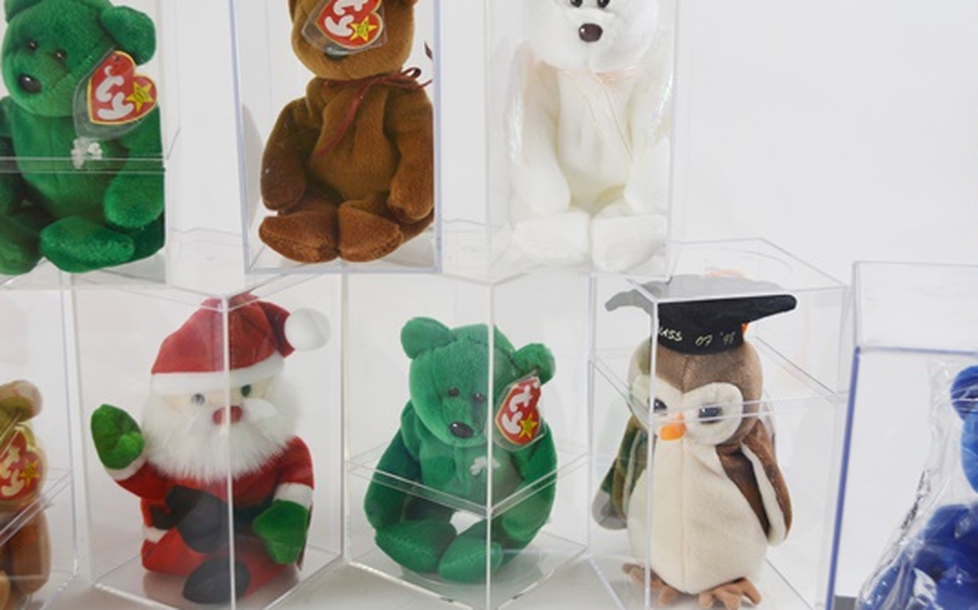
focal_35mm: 50
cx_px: 468
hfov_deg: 40.6
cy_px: 273
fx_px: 1321
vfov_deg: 26.0
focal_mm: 29
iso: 250
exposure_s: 1/125
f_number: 5.6
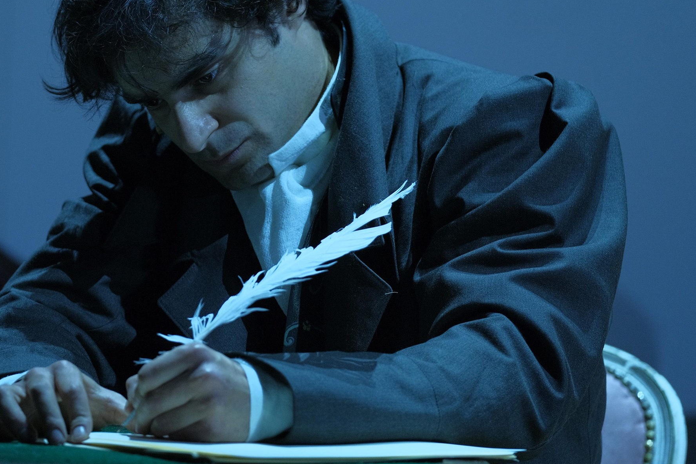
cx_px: 200
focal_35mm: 304
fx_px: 5877
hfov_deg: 6.8
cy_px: 173
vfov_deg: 4.5
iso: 640
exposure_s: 1/125
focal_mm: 140
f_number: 3.2
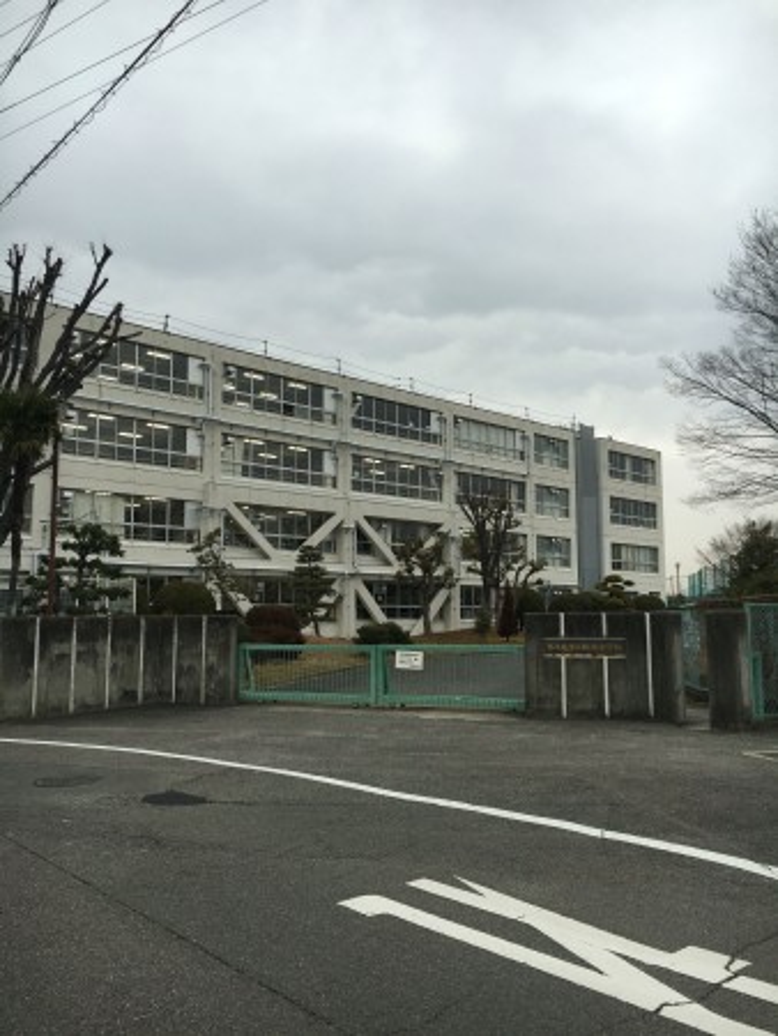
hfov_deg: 48.3
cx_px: 389
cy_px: 518
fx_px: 868
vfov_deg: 61.6
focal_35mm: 29
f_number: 2.2
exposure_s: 1/373
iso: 25
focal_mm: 4.15
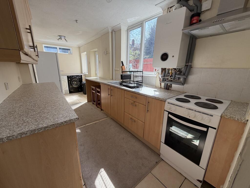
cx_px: 125
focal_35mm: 14
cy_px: 94
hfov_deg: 102.1
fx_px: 101
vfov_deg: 85.7
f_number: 2.2
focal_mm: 2.22
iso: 50
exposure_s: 1/207
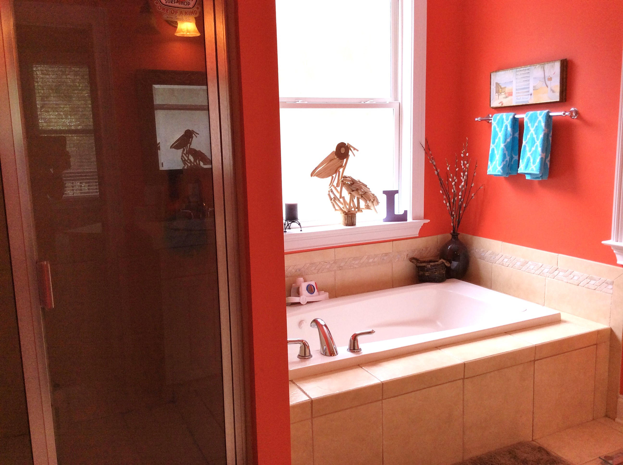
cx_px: 312
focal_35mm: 33
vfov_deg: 42.8
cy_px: 232
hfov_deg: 55.4
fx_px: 593
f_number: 2.4
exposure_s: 1/40
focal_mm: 3.3
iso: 40
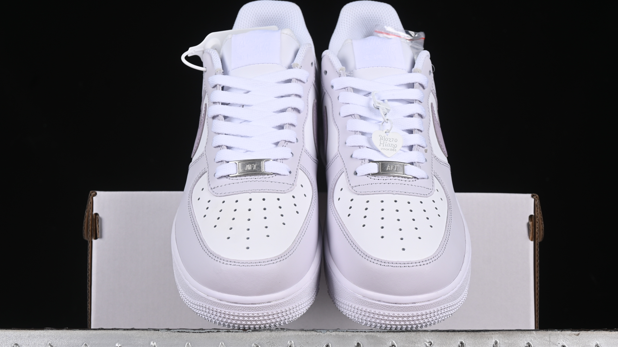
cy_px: 200
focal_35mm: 79
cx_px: 308
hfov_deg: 26.9
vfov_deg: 15.3
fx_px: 1294
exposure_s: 1/80
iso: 160
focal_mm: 50
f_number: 8
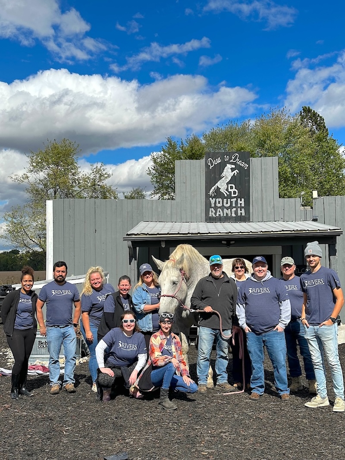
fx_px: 638
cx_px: 172
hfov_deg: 30.3
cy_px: 230
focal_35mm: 48
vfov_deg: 39.7
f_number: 1.78
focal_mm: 6.86
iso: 64
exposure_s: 1/5000
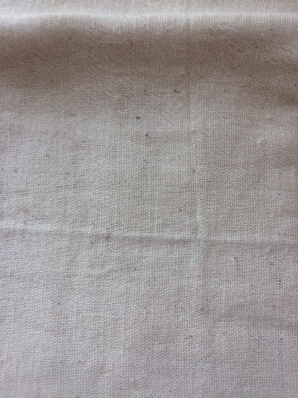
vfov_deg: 61.7
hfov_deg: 48.2
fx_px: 333
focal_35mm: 29
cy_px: 199
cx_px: 149
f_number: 2.2
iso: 32
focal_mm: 4.15
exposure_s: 1/127
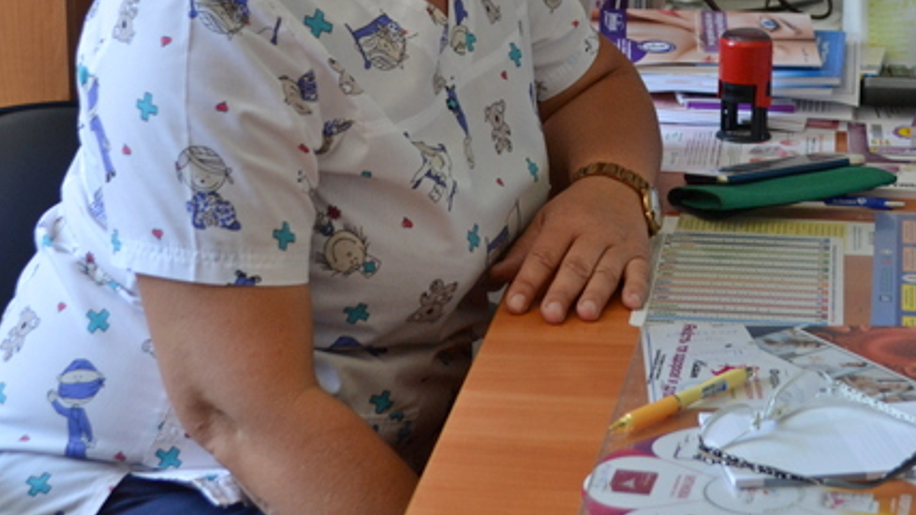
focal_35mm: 100
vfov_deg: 12.0
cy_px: -16
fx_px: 2428
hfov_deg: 21.3
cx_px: 611
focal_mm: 34
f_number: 5
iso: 400
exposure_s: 1/100
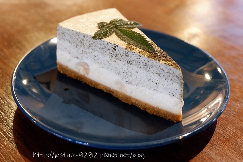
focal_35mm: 51
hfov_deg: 38.9
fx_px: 344
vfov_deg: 26.5
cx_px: 122
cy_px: 81
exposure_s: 1/12
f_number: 5
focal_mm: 34
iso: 3200
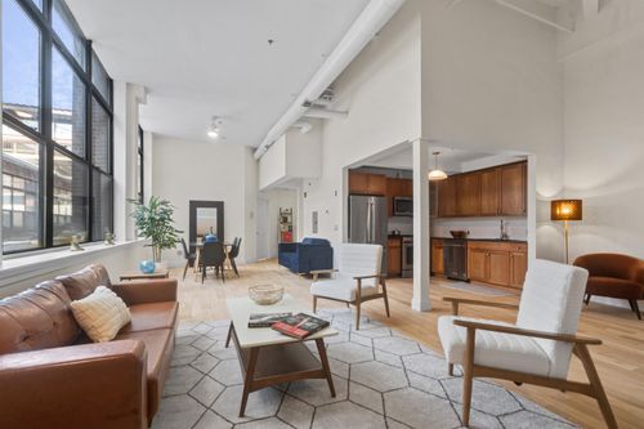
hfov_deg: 96.8
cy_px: 214
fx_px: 286
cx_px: 322
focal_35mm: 16
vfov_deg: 73.7
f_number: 8
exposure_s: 1/2
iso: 100
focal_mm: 16
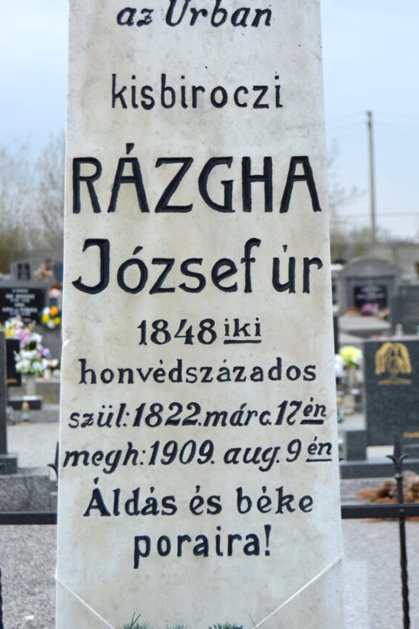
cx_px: 195
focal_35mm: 63
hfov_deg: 21.7
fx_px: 1092
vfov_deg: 32.0
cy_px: 272
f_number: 5.6
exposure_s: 1/125
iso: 100
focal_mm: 35
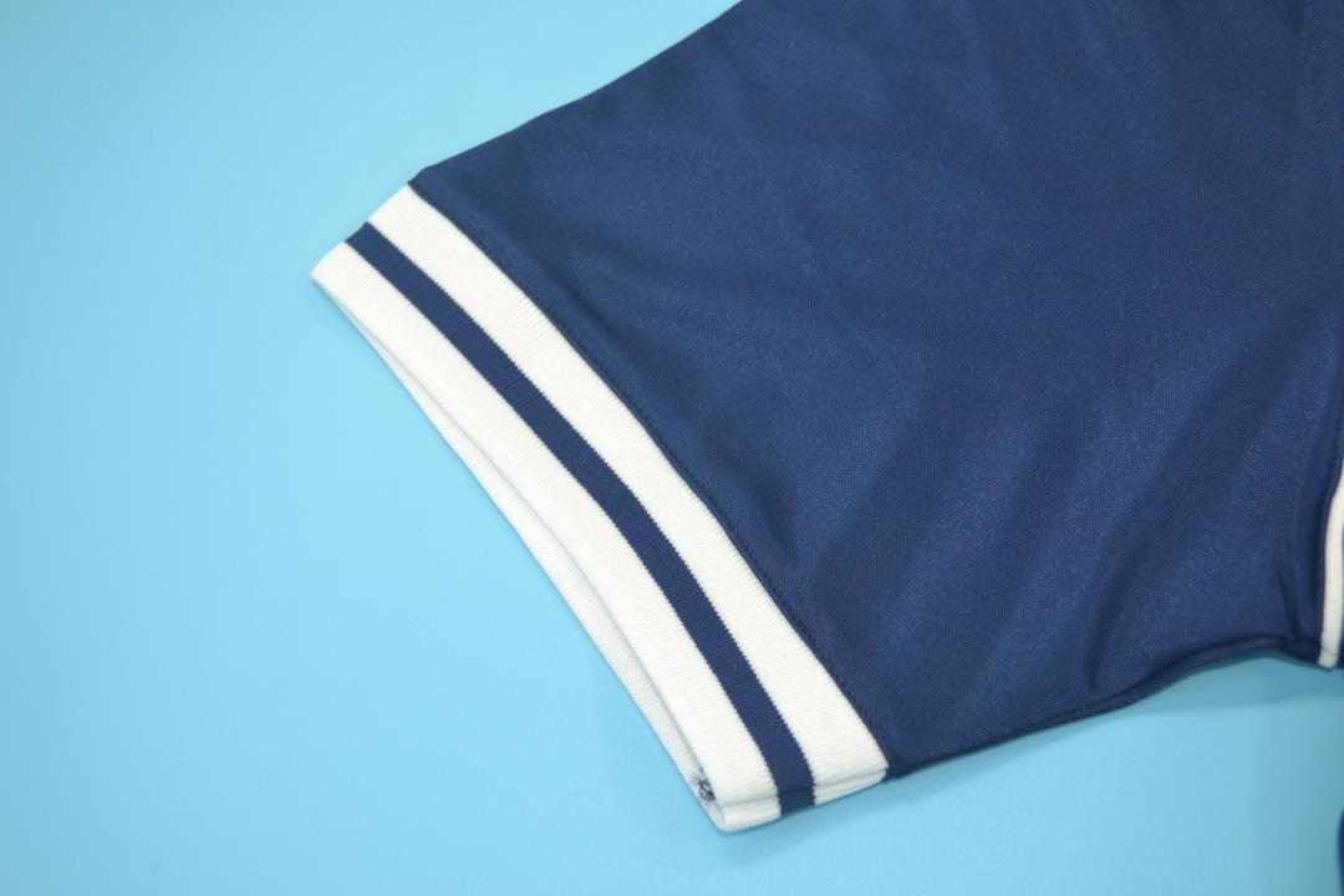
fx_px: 1960
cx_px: 672
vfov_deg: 25.8
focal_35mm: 52
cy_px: 448
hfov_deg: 37.9
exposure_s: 1/60
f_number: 5.6
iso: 200
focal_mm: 35
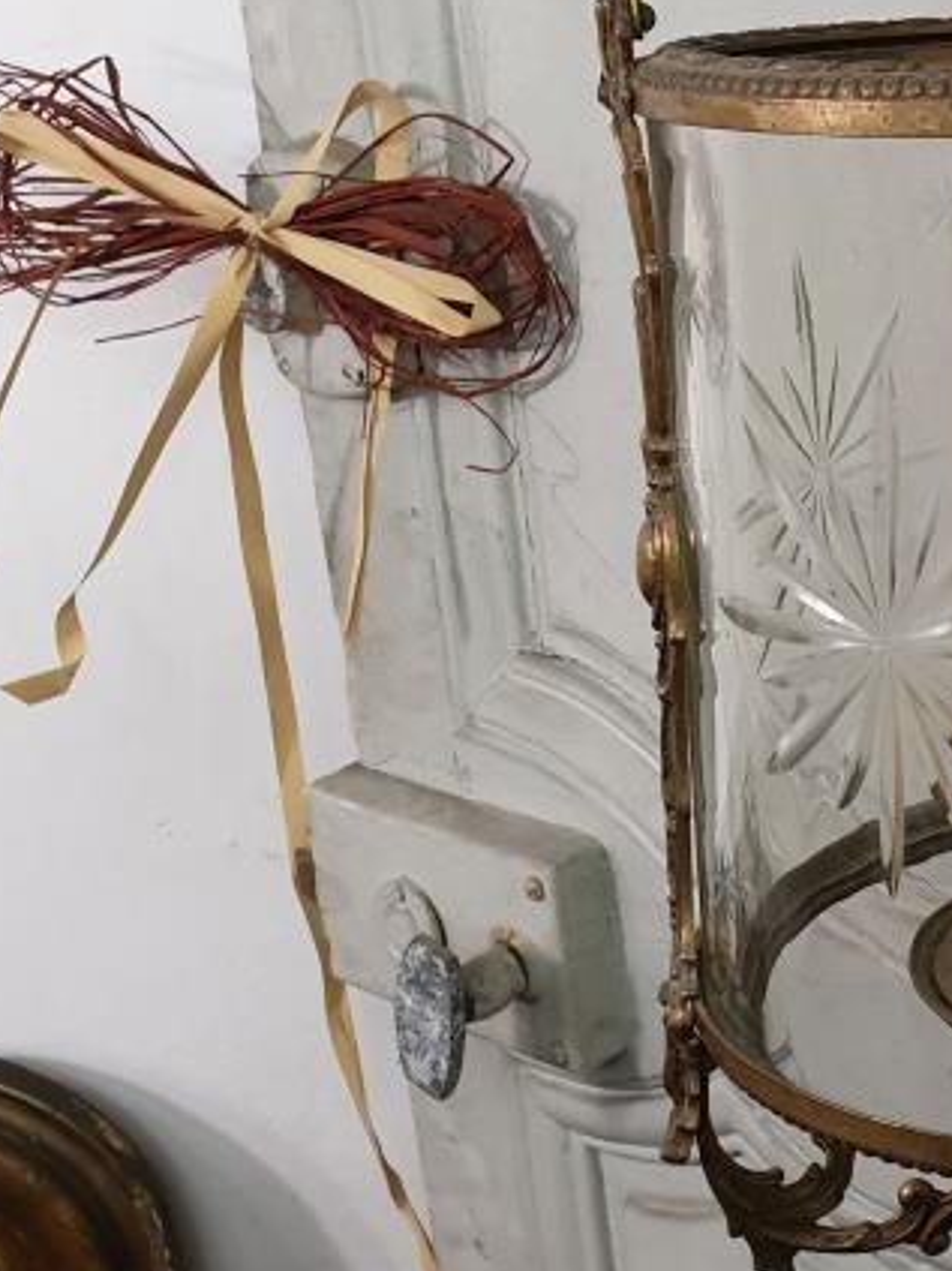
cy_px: 319
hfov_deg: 21.6
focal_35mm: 63
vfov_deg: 30.2
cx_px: 1132
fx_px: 2311
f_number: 2.4
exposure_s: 1/50
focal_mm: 4.3
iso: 400
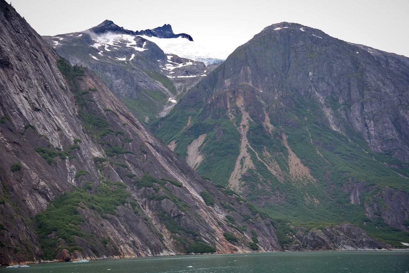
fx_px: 705
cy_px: 136
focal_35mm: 62
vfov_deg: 21.9
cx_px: 204
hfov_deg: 32.4
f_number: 5.6
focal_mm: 62
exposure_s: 1/125
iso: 100
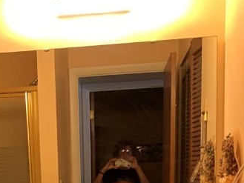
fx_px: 571
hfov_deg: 23.6
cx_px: 38
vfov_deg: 16.5
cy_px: 282
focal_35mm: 81
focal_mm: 4.25
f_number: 1.8
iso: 160
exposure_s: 1/60
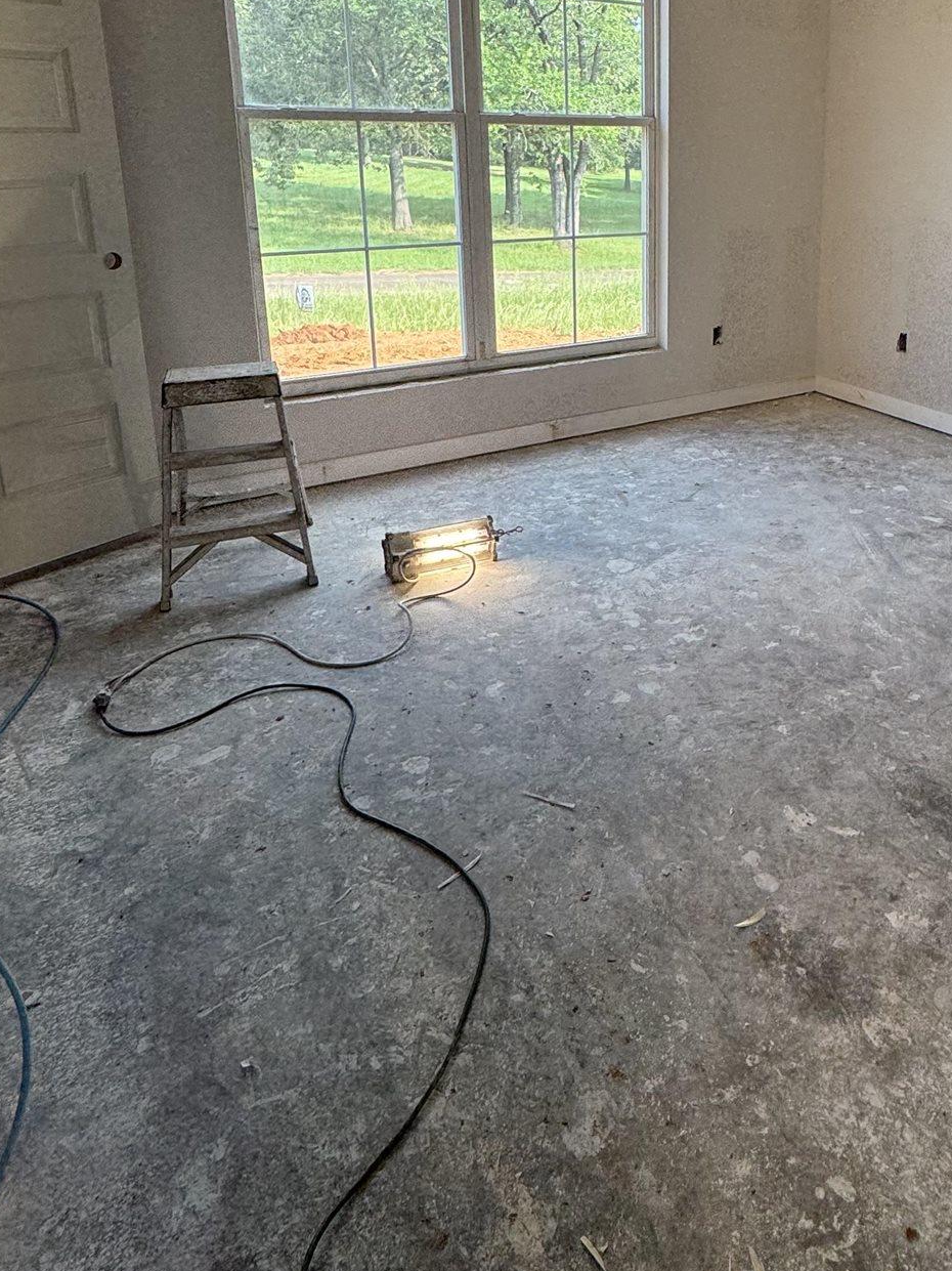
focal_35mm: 26
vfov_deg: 64.5
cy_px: 368
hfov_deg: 51.4
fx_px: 954
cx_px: 680
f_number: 2.2
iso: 40
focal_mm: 2.22
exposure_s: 1/143
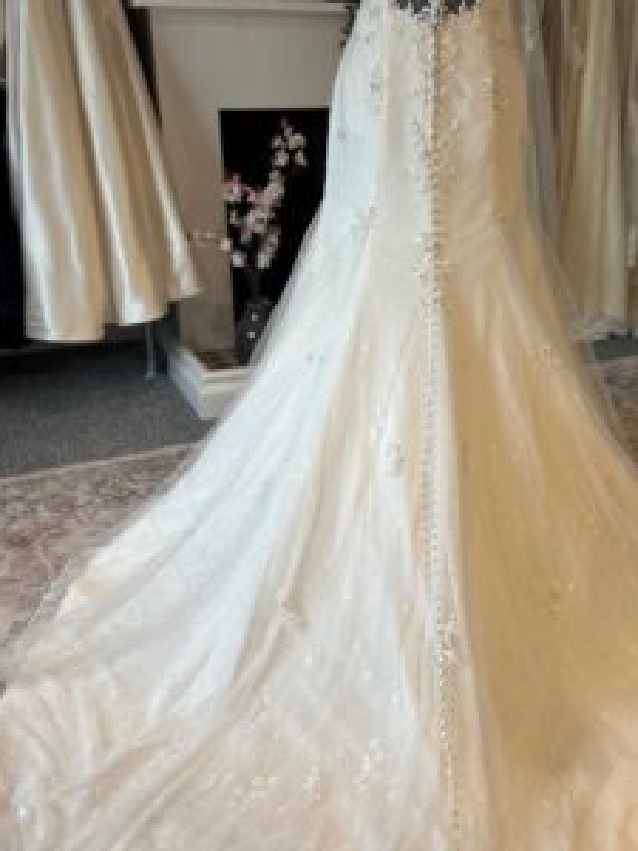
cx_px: 437
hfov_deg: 38.1
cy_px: 478
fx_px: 909
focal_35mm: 37
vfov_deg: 50.0
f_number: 1.5
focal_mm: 5.7
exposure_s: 1/212
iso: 40
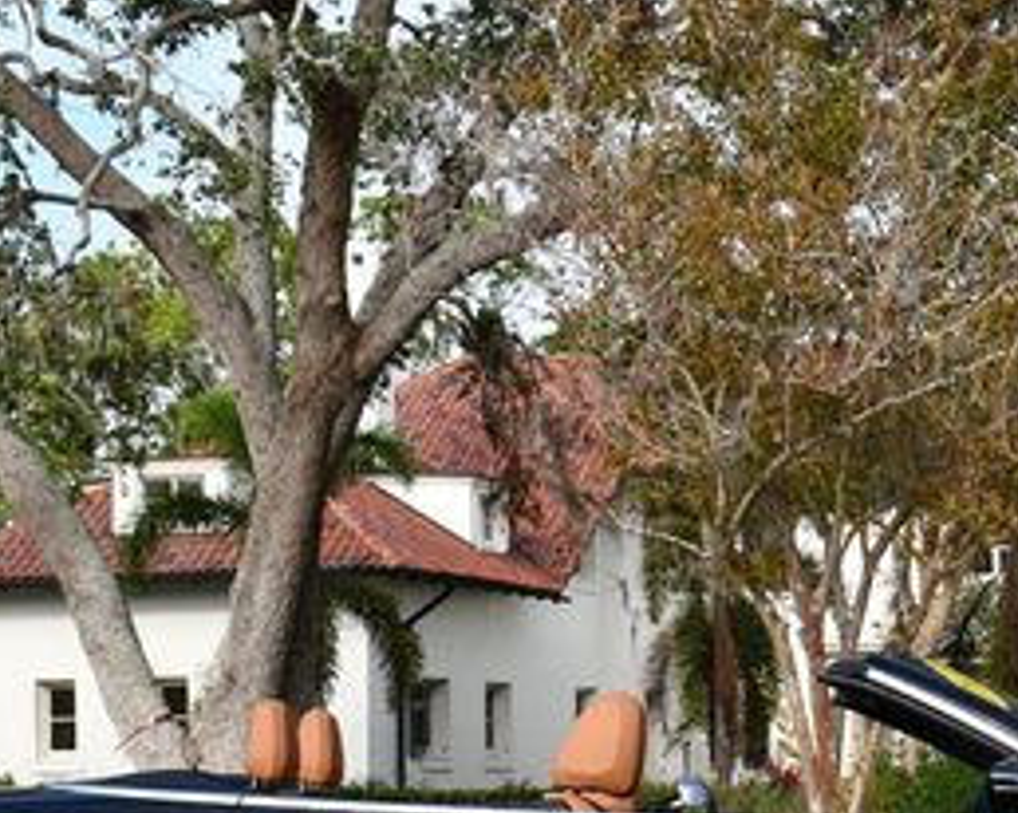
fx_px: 3372
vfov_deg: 13.7
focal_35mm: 112
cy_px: 651
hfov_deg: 17.0
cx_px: 801
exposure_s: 1/200
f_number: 7.1
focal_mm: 24
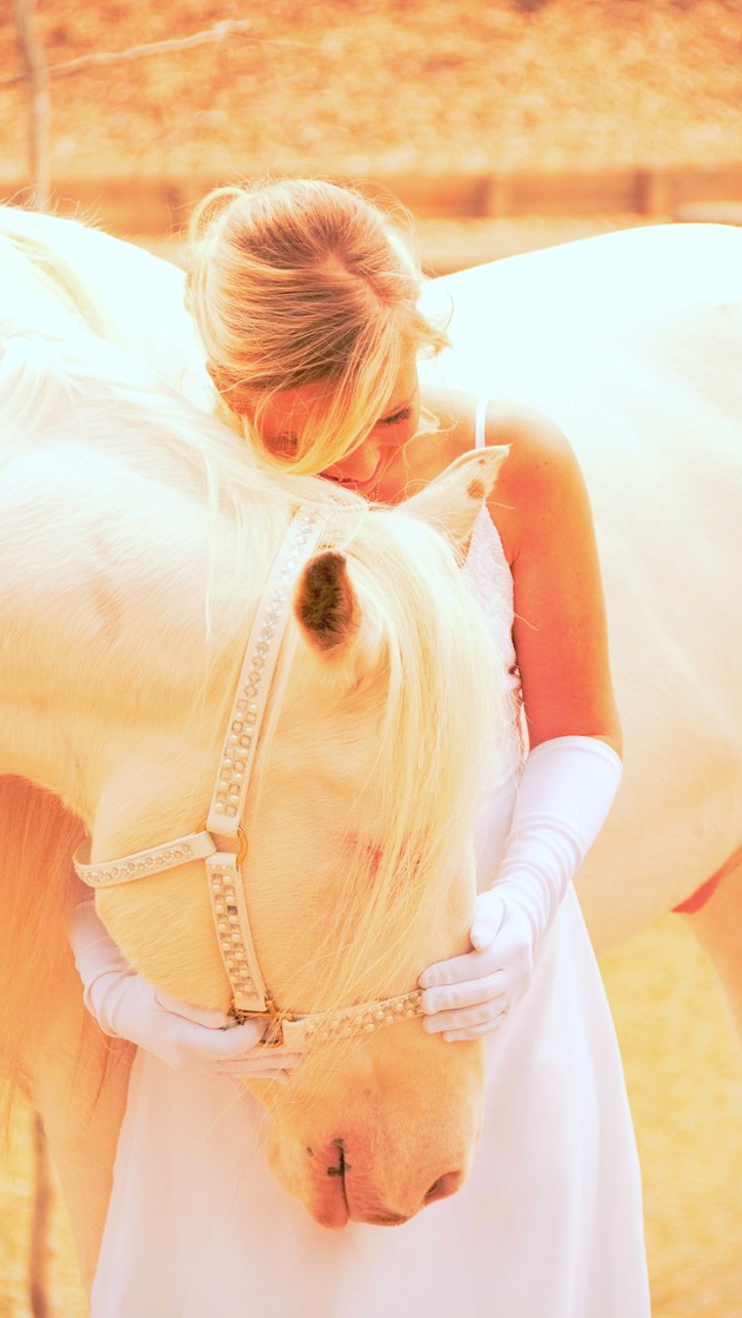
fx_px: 6188
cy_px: 663
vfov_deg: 12.2
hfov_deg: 6.9
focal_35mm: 177
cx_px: 370
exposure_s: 1/400
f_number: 5.3
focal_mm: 112
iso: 400
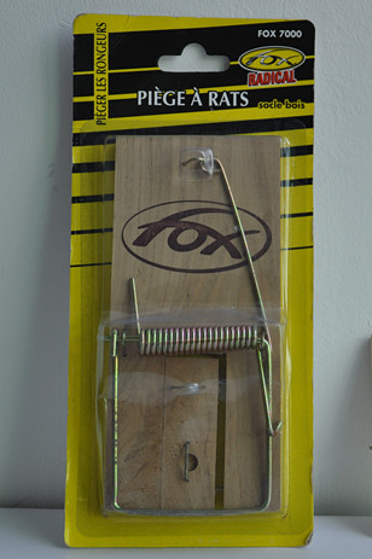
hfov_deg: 25.7
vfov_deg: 37.9
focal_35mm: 52
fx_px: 815
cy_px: 280
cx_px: 186
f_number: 4.5
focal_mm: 35
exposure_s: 1/125
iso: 200
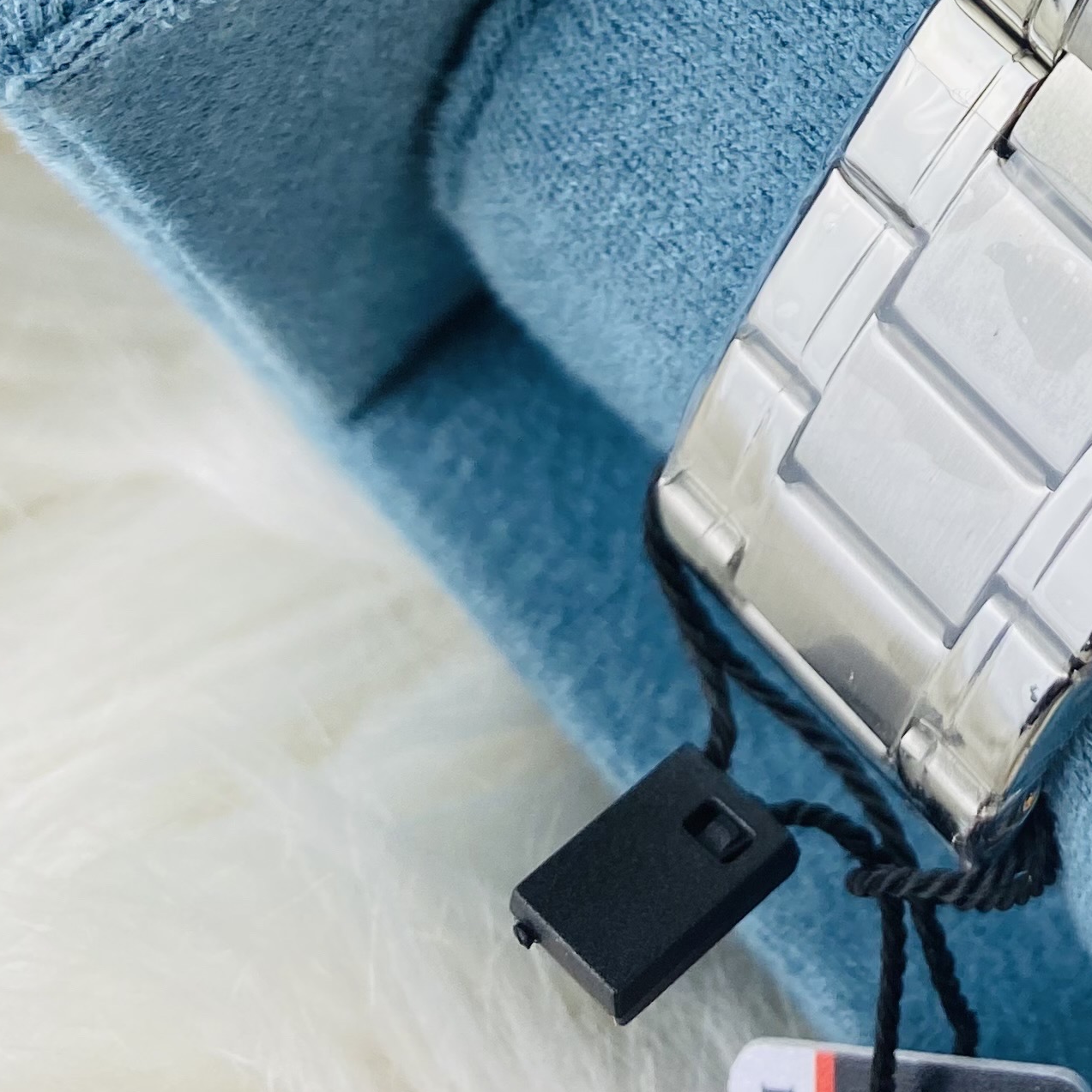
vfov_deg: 22.2
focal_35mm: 70
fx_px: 2498
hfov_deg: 23.0
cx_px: 1231
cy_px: -312
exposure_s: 1/139
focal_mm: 4.25
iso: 32
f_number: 1.8
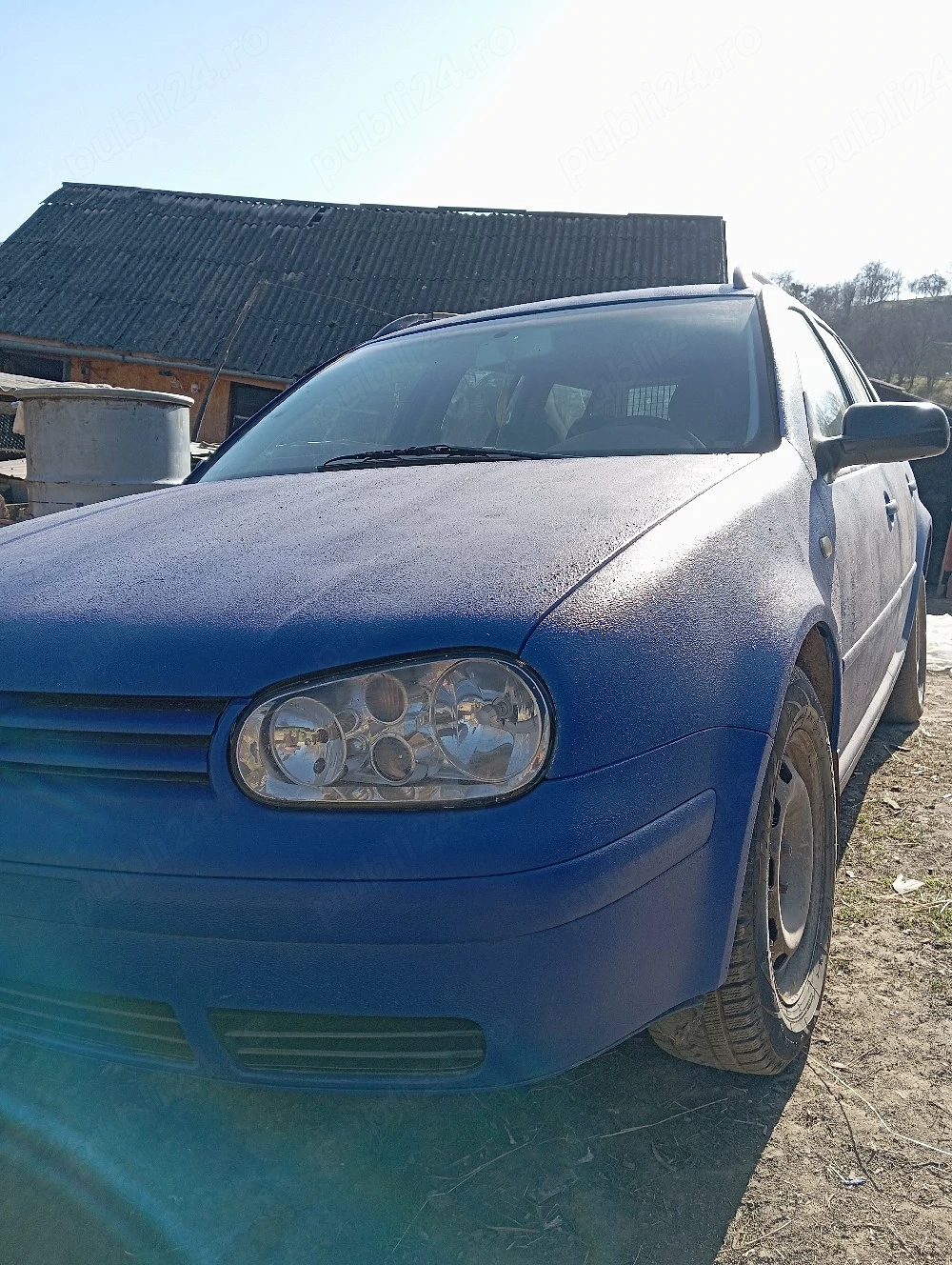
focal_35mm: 28
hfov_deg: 49.9
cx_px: 476
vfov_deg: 63.4
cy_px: 632
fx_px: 1024
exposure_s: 1/455
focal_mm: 4.22
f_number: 1.8
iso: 55
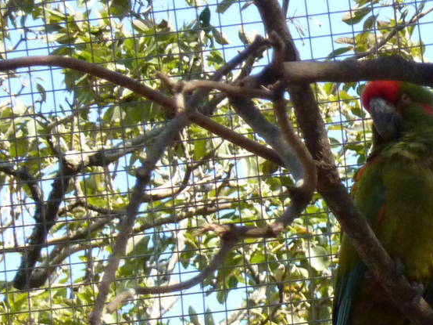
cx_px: 603
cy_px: 357
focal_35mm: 751
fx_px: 9390
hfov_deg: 2.6
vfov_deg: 2.0
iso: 320
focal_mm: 42.6
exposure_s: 1/400
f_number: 4.7
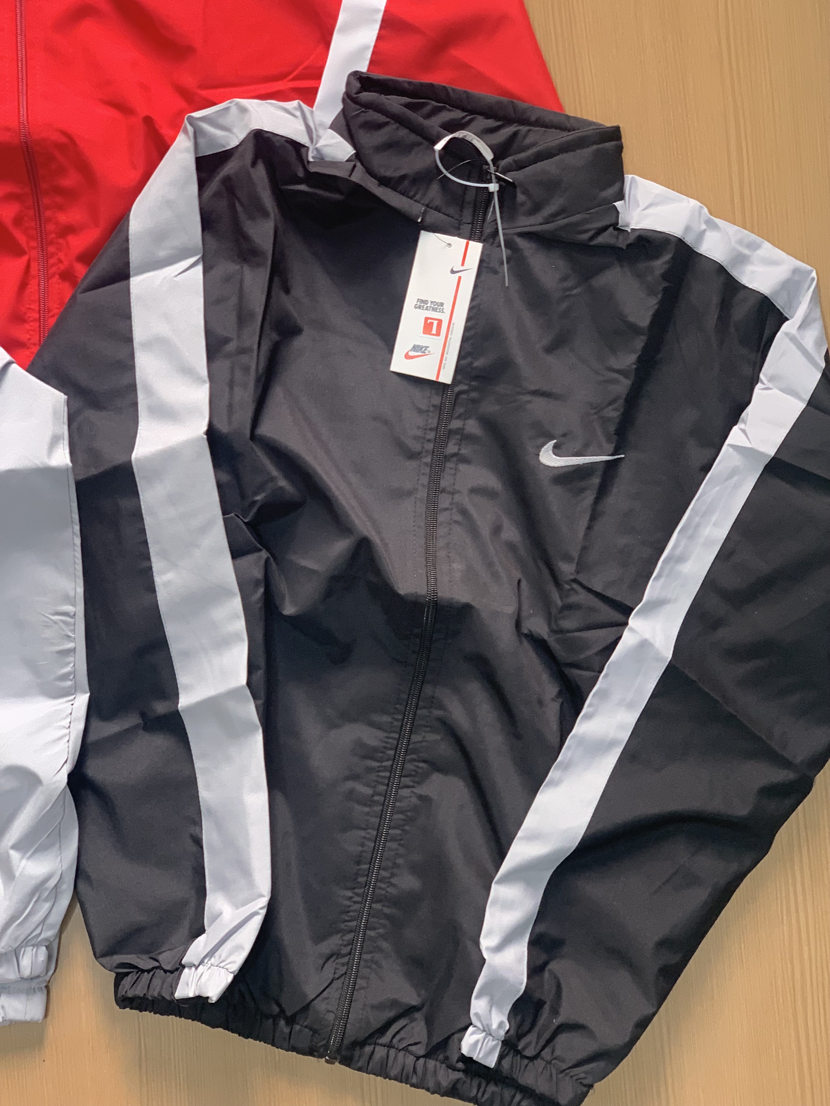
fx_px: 1662
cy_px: 553
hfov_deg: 28.0
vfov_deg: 36.8
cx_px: 415
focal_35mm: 52
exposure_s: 1/50
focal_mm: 6
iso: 160
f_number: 2.4
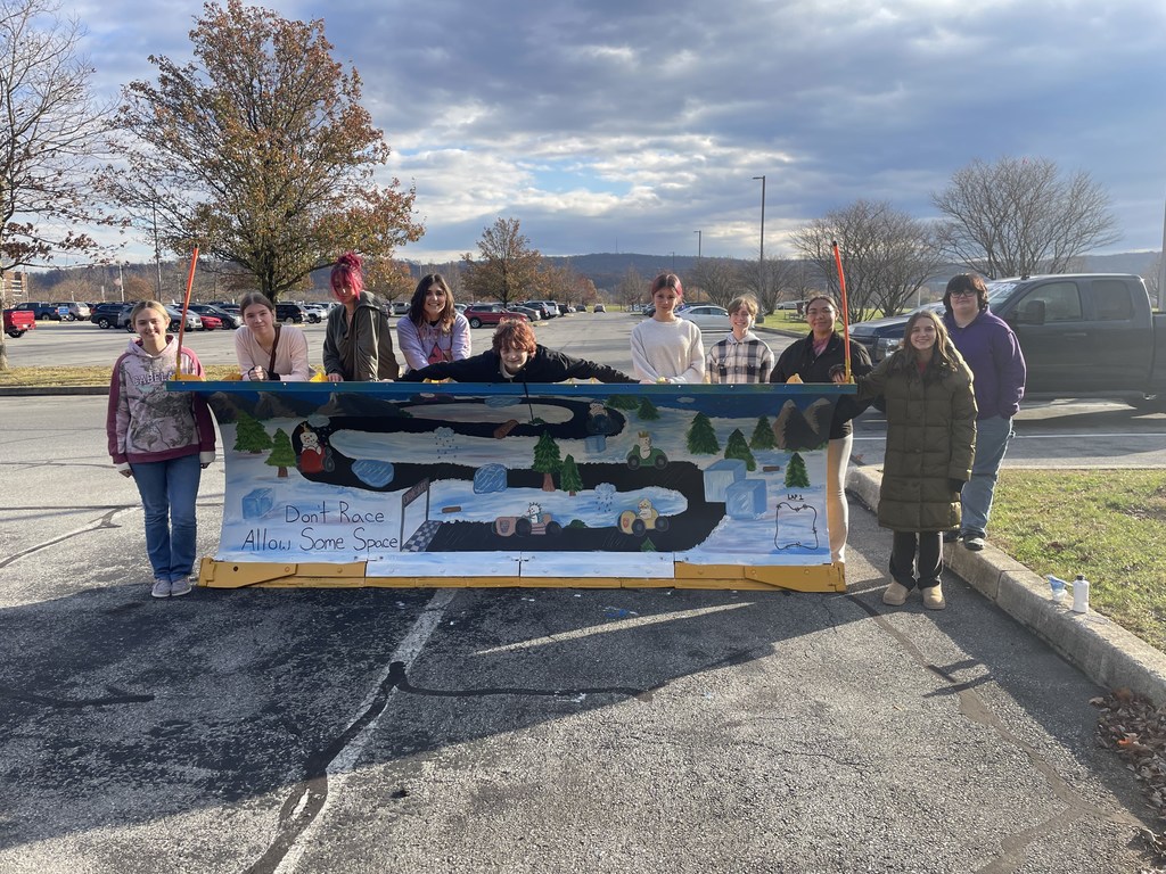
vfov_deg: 53.1
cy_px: 437
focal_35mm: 26
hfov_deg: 67.3
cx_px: 583
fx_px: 876
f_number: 1.6
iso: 32
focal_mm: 4.2
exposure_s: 1/1289
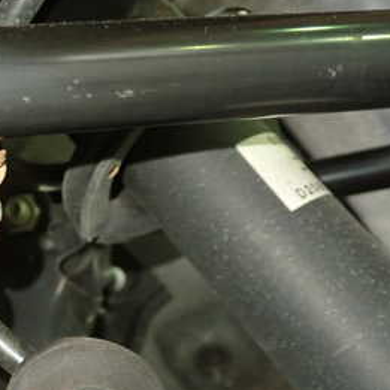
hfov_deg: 26.7
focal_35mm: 61
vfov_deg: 27.9
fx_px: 778
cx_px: 7
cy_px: 269
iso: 800
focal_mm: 5.4
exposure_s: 1/20
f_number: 2.3
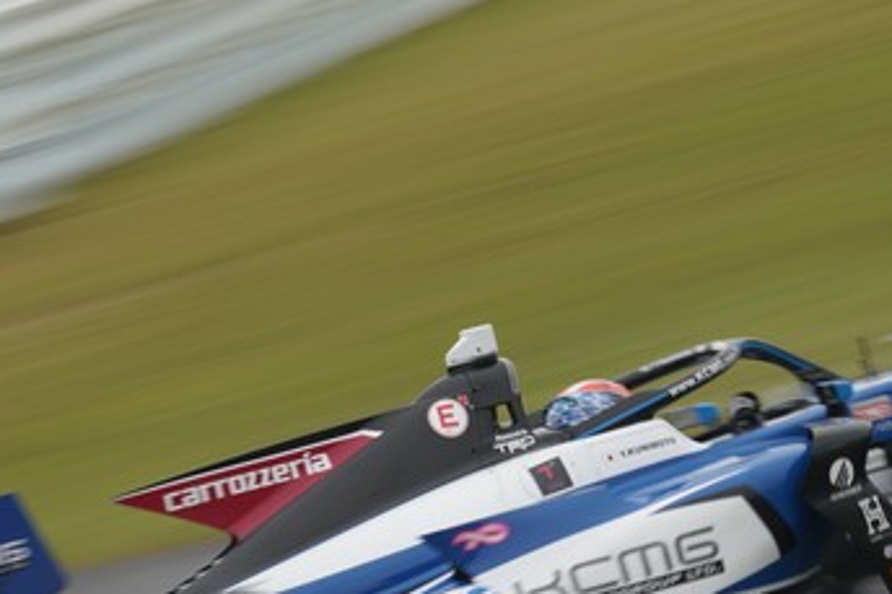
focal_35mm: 429
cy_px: 451
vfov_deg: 3.2
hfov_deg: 4.8
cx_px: 617
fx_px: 10624
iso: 100
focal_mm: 205
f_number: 14
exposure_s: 1/40
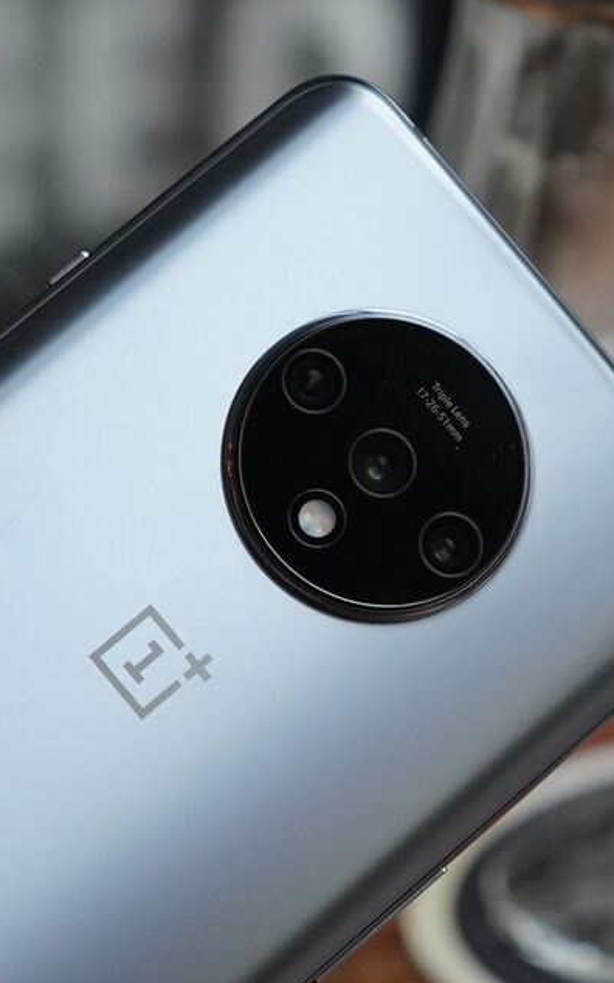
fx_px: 2277
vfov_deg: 24.4
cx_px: 134
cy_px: 492
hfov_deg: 15.3
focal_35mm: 85
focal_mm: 55
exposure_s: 1/250
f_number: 4
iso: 1600
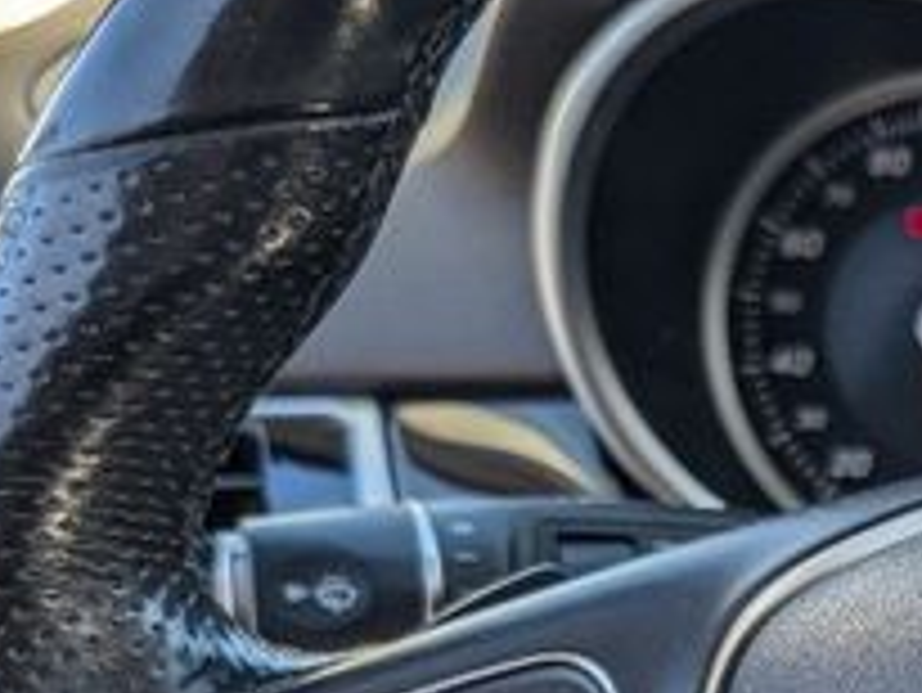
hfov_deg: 21.8
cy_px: 742
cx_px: 1372
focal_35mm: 75
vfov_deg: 19.0
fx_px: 1999
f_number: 1.68
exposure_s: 1/115
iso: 20
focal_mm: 6.9
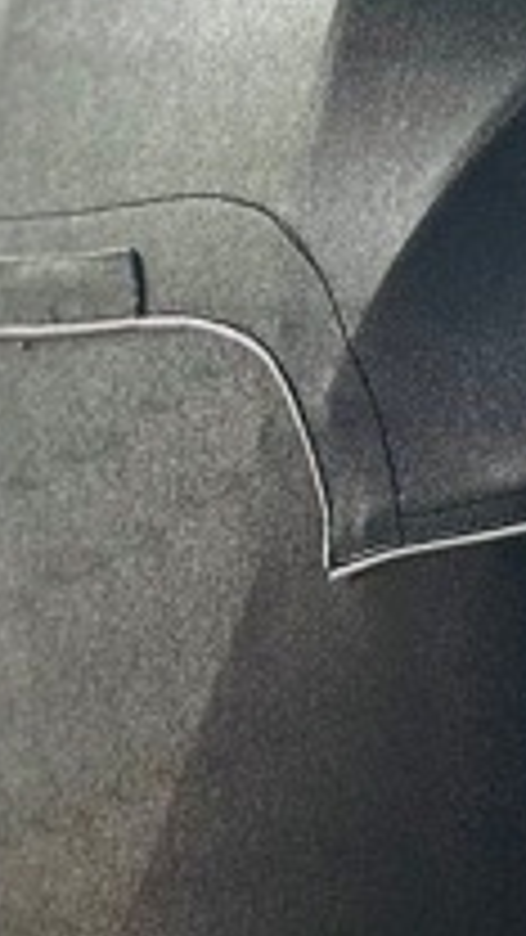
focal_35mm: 174
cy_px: 1526
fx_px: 4314
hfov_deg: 6.6
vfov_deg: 11.7
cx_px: 1313
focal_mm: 5.7
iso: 32
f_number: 1.5
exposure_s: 1/121
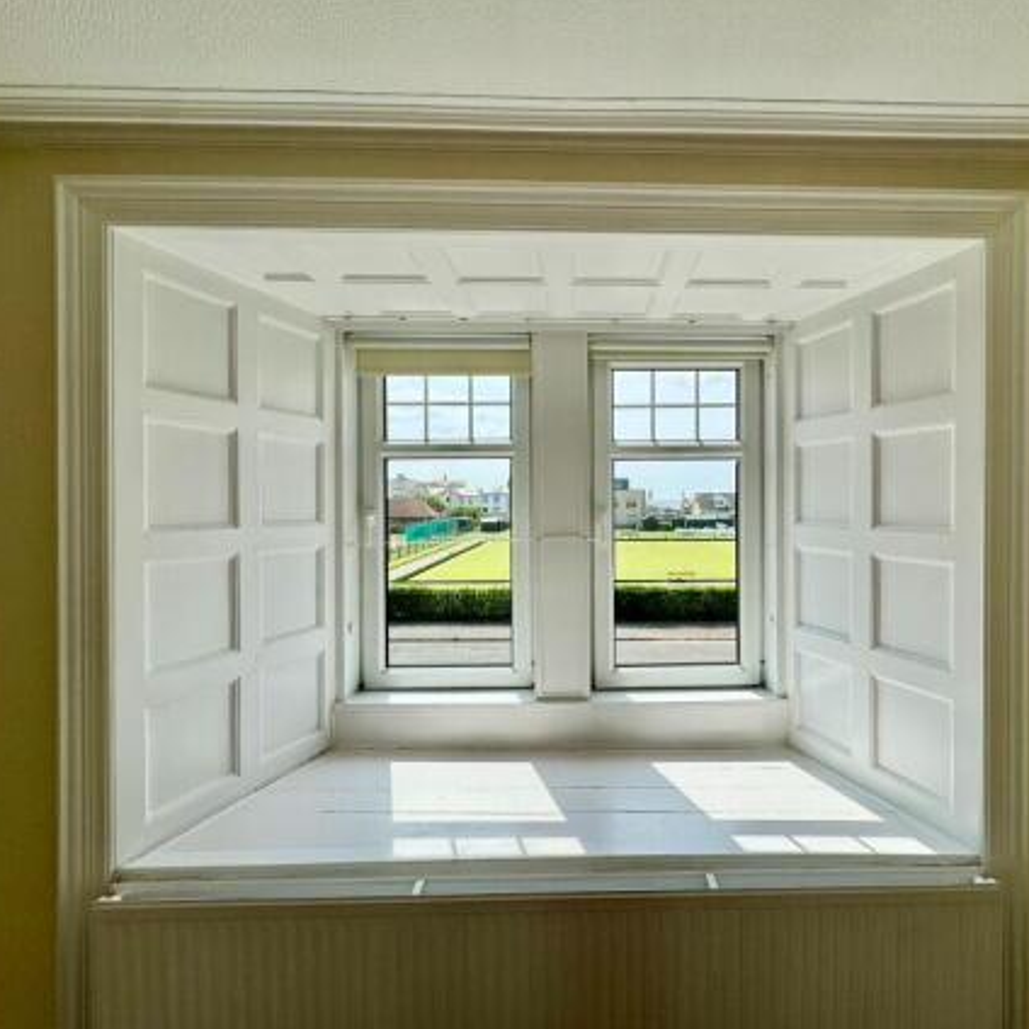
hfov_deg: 83.3
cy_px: 511
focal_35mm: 17
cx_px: 596
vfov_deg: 84.0
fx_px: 572
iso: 50
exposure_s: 1/1789
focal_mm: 2.22
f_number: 2.2
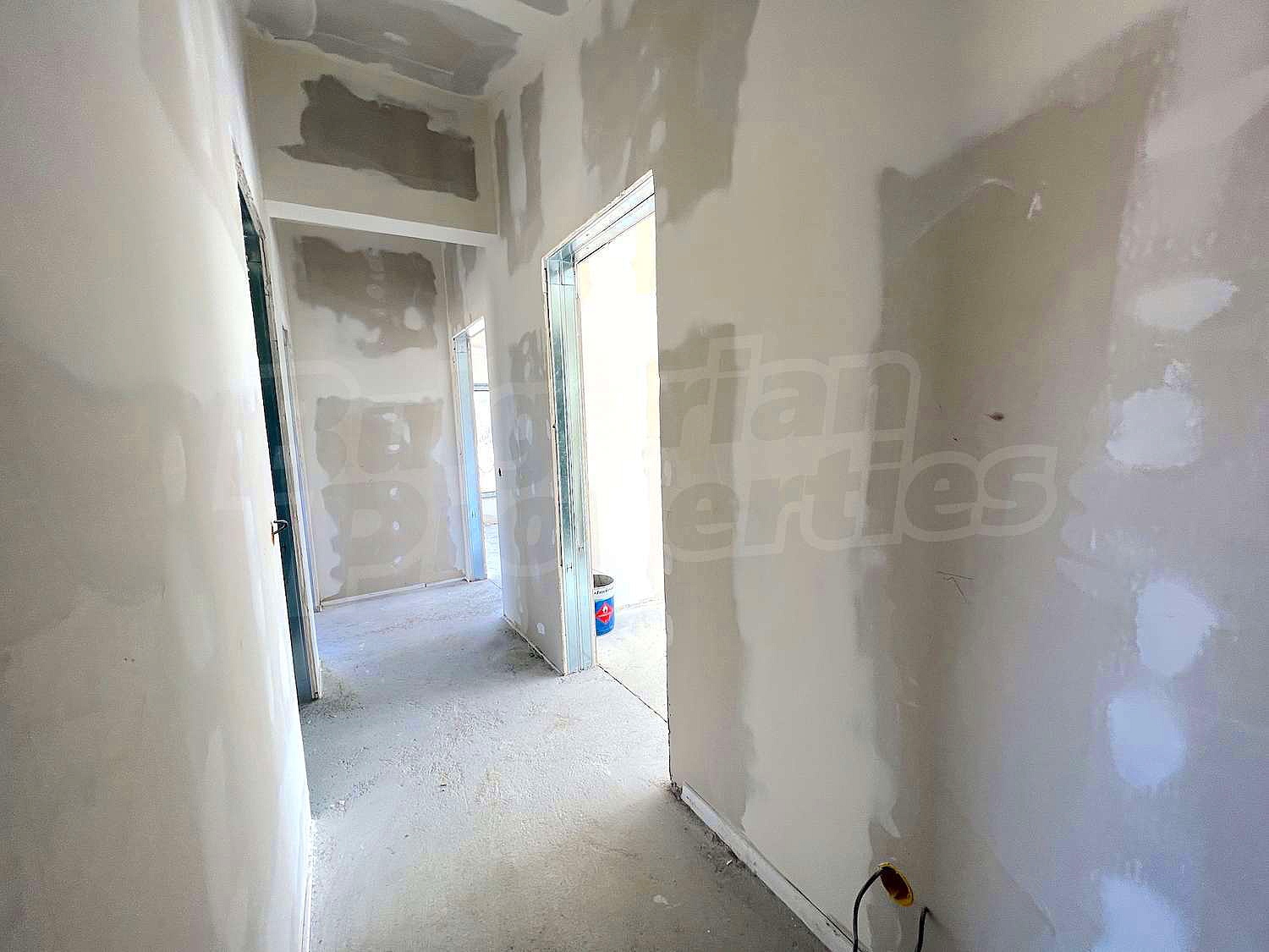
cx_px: 634
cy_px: 476
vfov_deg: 89.9
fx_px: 477
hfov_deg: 106.2
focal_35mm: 13
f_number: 1.8
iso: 40
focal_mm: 1.57
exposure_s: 1/99
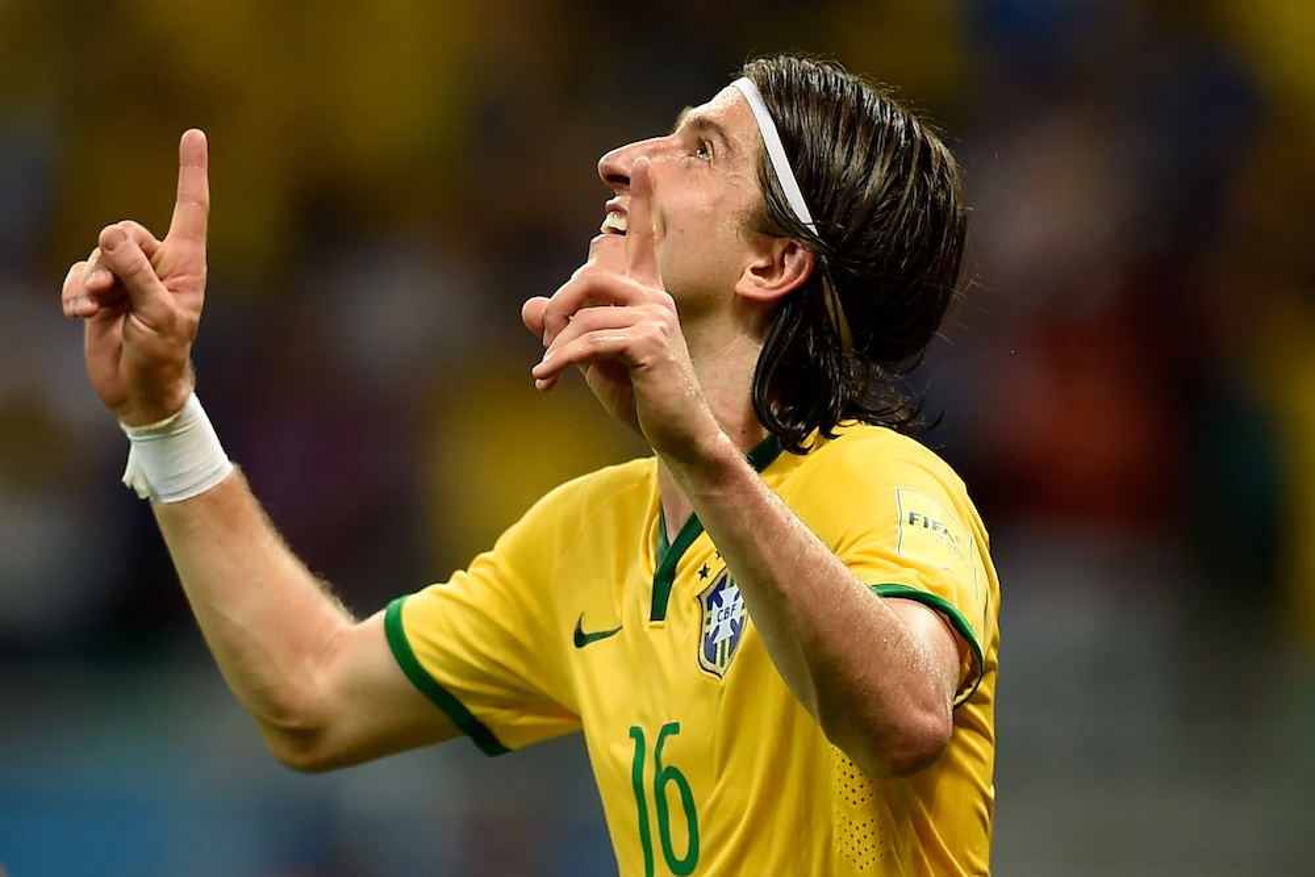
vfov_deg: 3.4
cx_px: 658
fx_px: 14612
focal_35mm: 400
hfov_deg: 5.2
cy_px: 438
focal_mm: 400
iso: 1250
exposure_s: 1/1600
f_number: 2.8
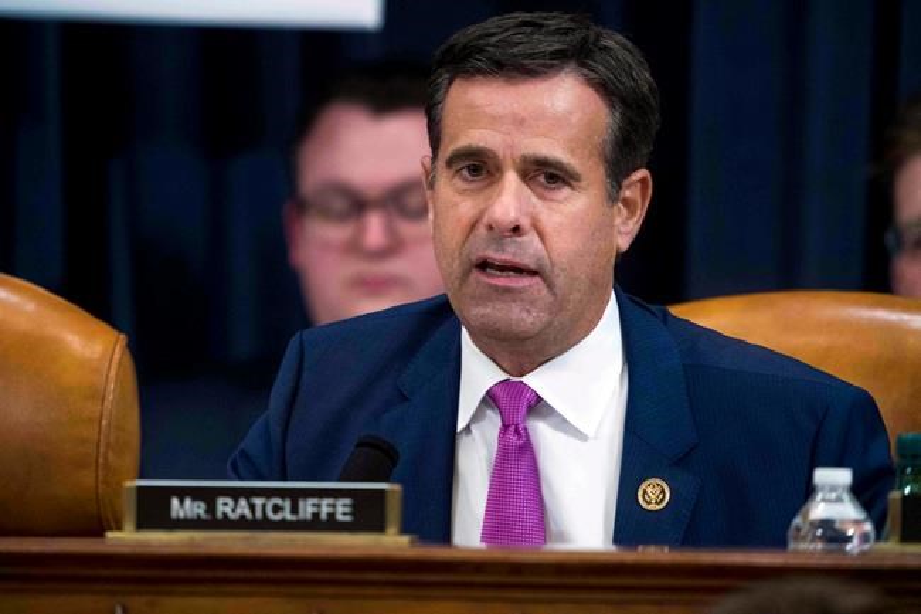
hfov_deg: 2.6
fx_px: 20460
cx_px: 460
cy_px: 307
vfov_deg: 1.7
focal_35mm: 800
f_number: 5.6
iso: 6400
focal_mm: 800
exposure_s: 1/160
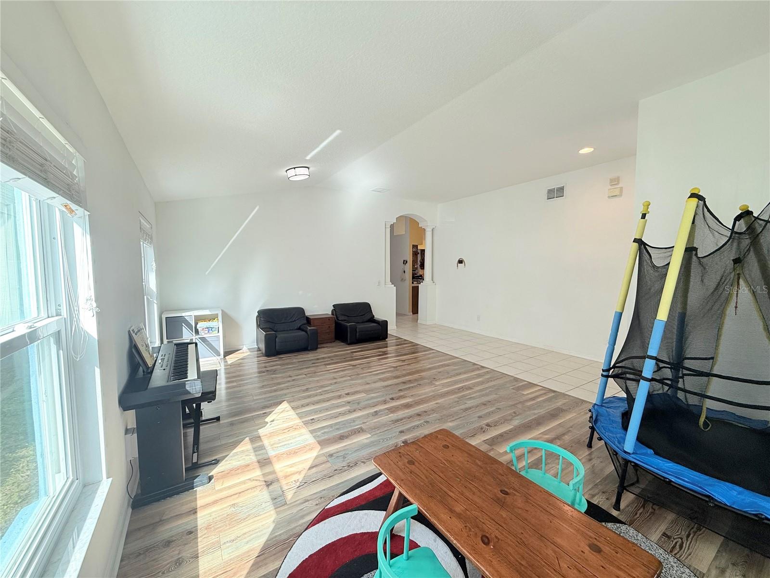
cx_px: 385
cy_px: 289
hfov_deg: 102.1
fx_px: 311
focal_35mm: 14
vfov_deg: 85.7
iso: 100
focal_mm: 2.22
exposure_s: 1/120
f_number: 2.2
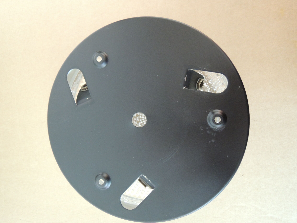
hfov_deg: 71.6
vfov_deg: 56.8
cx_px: 148
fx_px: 206
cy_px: 112
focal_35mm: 24
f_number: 2.5
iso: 640
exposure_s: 1/8
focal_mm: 4.3
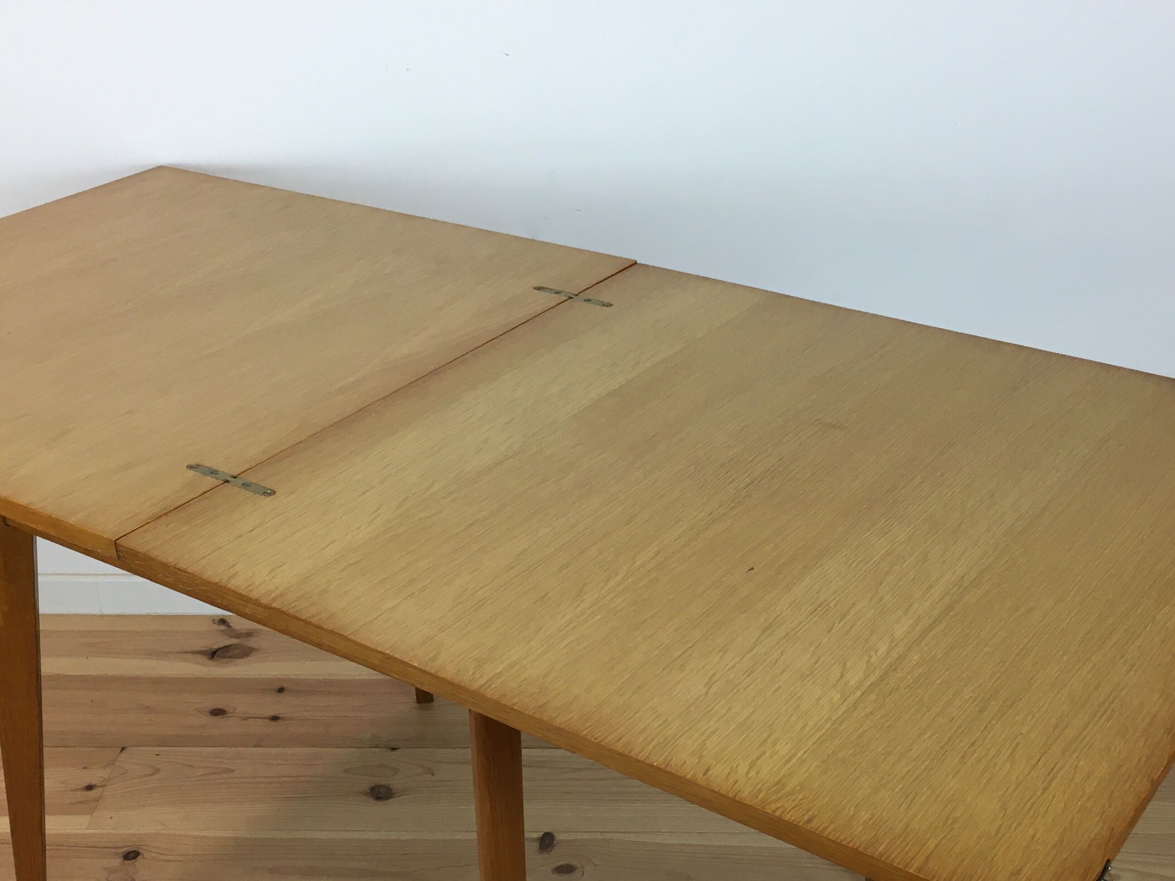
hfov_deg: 42.0
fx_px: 1528
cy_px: 677
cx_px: 536
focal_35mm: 45
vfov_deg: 31.5
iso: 32
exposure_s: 1/33
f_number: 2.2
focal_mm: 4.15
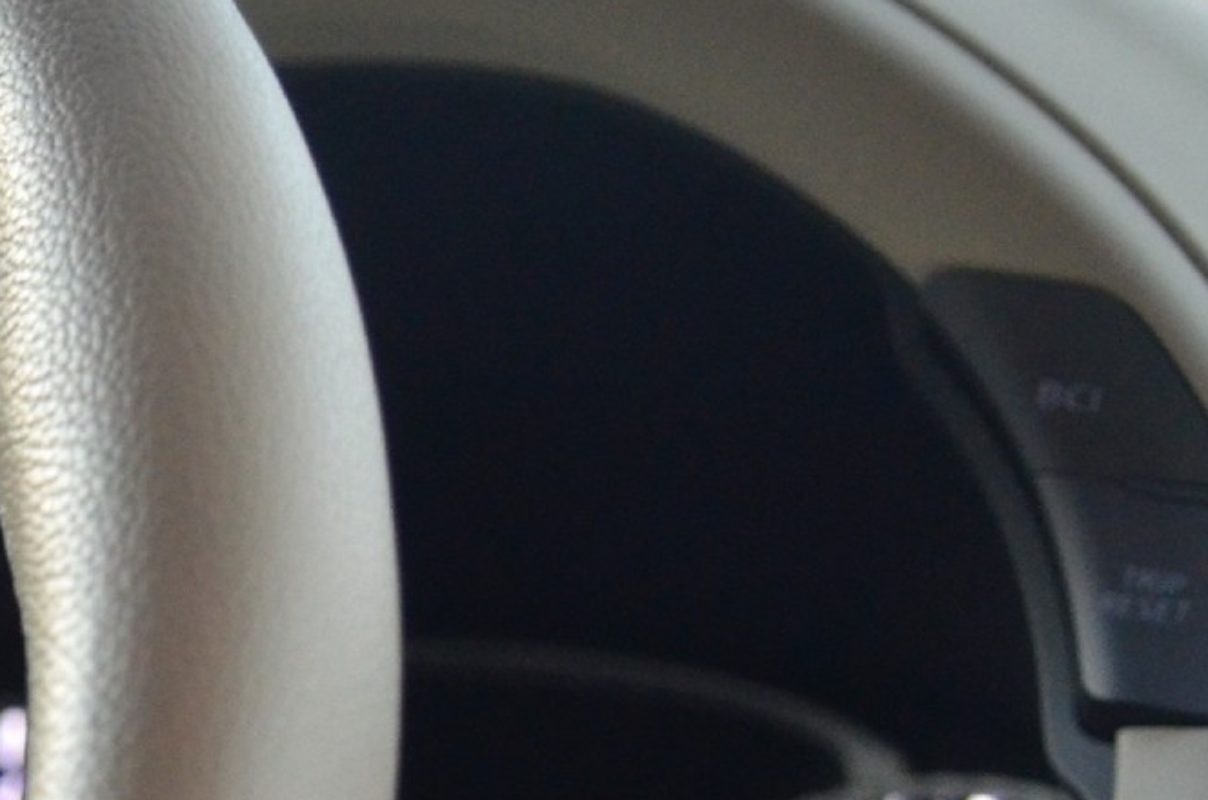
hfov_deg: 16.5
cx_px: -615
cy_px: 1255
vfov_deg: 11.5
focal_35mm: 113
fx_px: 3784
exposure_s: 1/125
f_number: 2.8
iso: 1600
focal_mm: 20
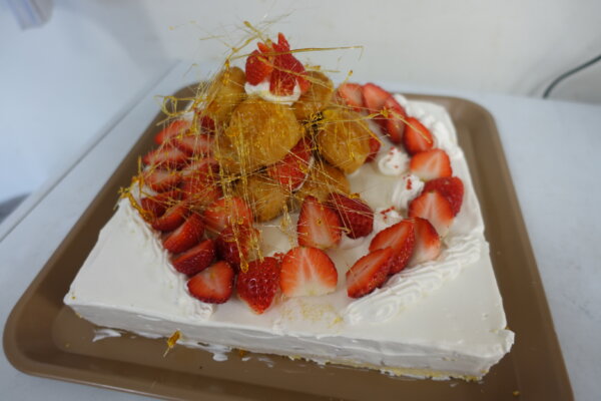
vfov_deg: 53.1
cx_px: 300
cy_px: 200
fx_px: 401
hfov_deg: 73.7
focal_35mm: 24
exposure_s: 1/30
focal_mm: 8.8
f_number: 2
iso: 125
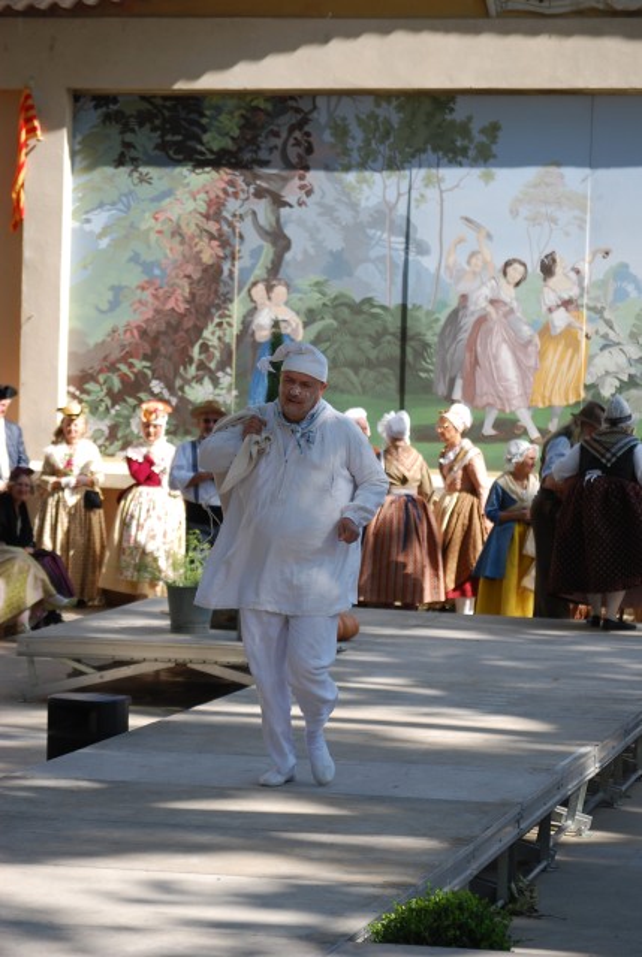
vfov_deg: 18.9
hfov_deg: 12.7
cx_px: 321
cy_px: 478
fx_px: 2878
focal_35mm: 108
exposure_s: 1/500
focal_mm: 72
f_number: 5.6
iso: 200
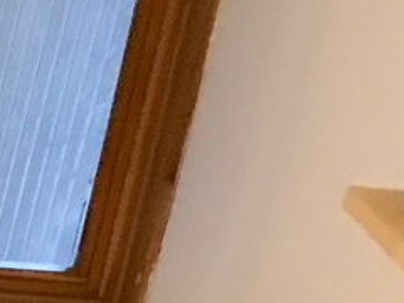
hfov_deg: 8.4
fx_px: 2182
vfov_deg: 7.2
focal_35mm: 187
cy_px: 855
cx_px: -909
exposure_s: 1/15
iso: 80
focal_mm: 3.99
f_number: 1.8
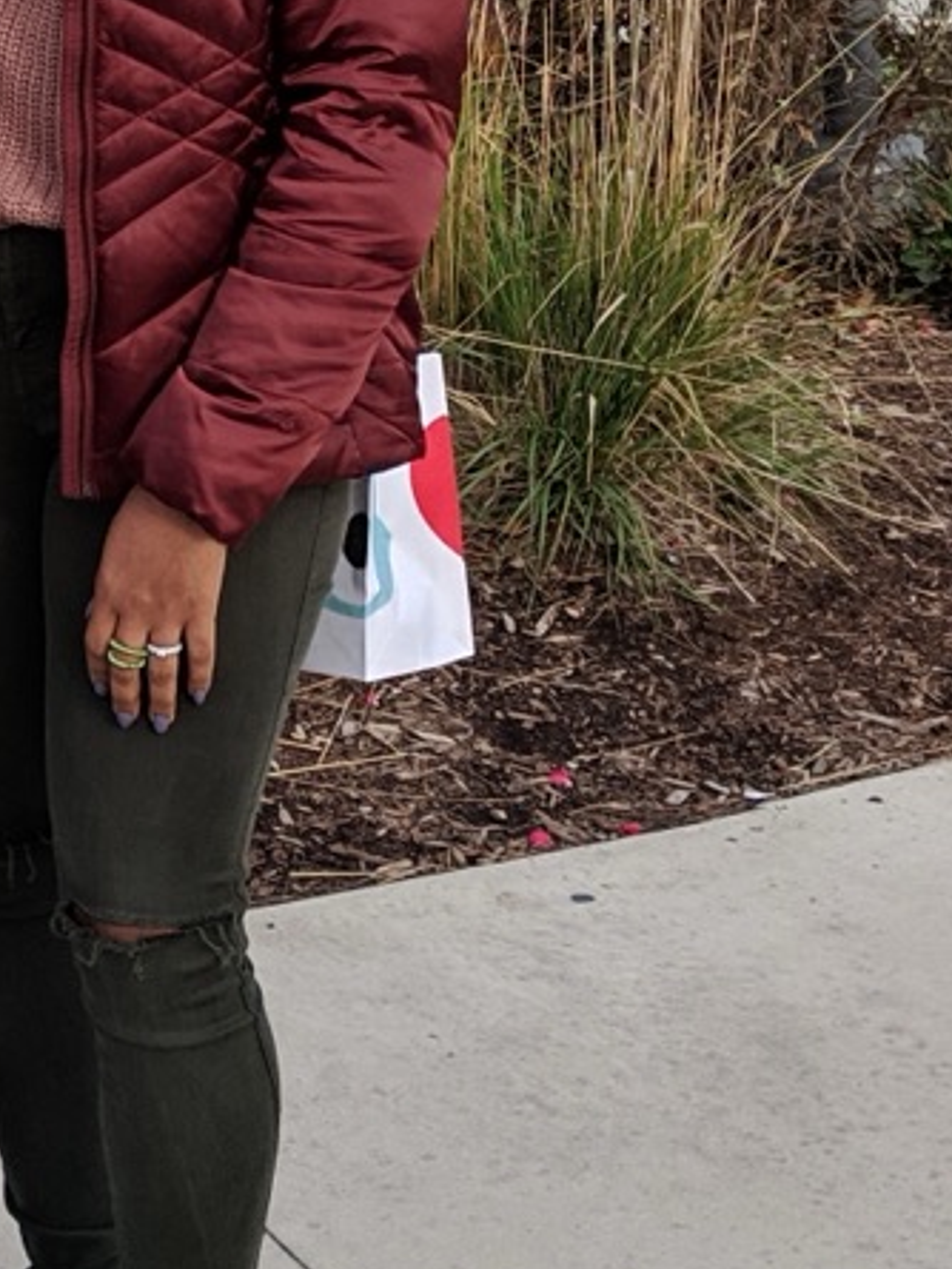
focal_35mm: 97
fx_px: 3555
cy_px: -63
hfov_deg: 14.9
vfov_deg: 19.5
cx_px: -68
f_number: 1.8
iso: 67
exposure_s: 1/1949
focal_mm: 4.44
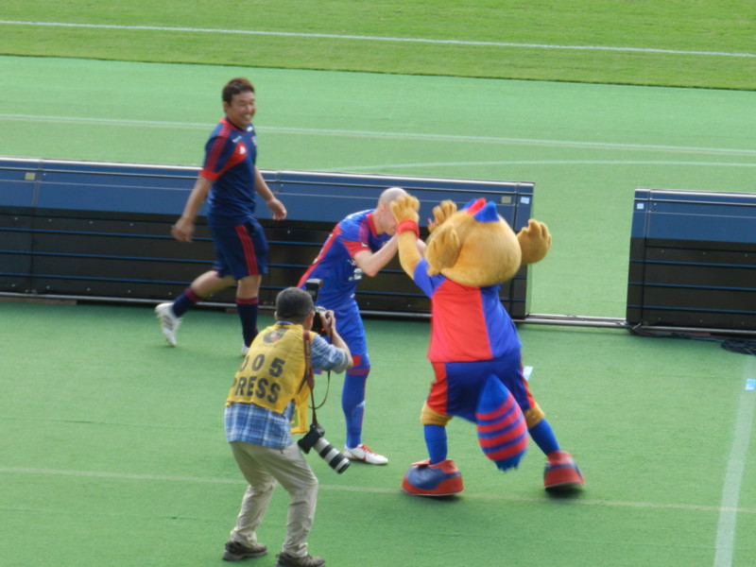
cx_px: 378
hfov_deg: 8.3
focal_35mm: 239
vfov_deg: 6.2
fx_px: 5220
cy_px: 284
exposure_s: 1/50
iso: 180
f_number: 5.1
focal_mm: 42.4
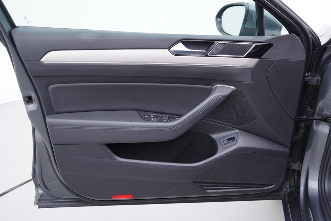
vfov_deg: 36.9
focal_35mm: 36
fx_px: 331
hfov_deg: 53.1
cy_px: 110
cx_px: 166
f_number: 2.8
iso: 125
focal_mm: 24
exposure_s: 1/40
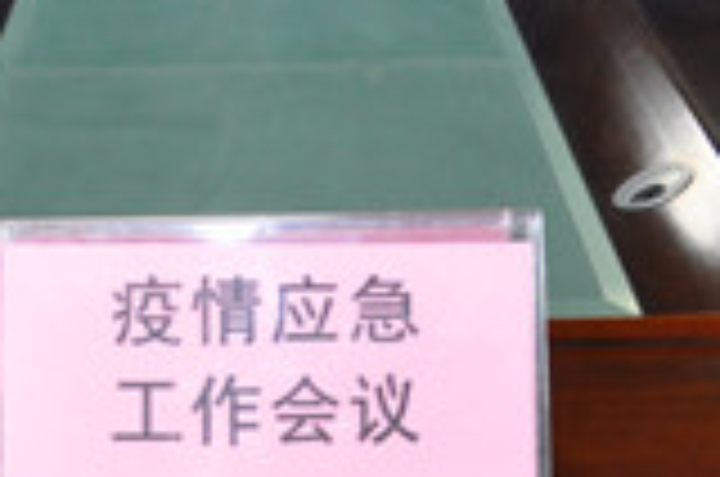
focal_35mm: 101
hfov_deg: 20.1
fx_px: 2016
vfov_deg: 12.8
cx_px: 212
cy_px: -252
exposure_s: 1/60
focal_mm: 18
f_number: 3.5
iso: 800
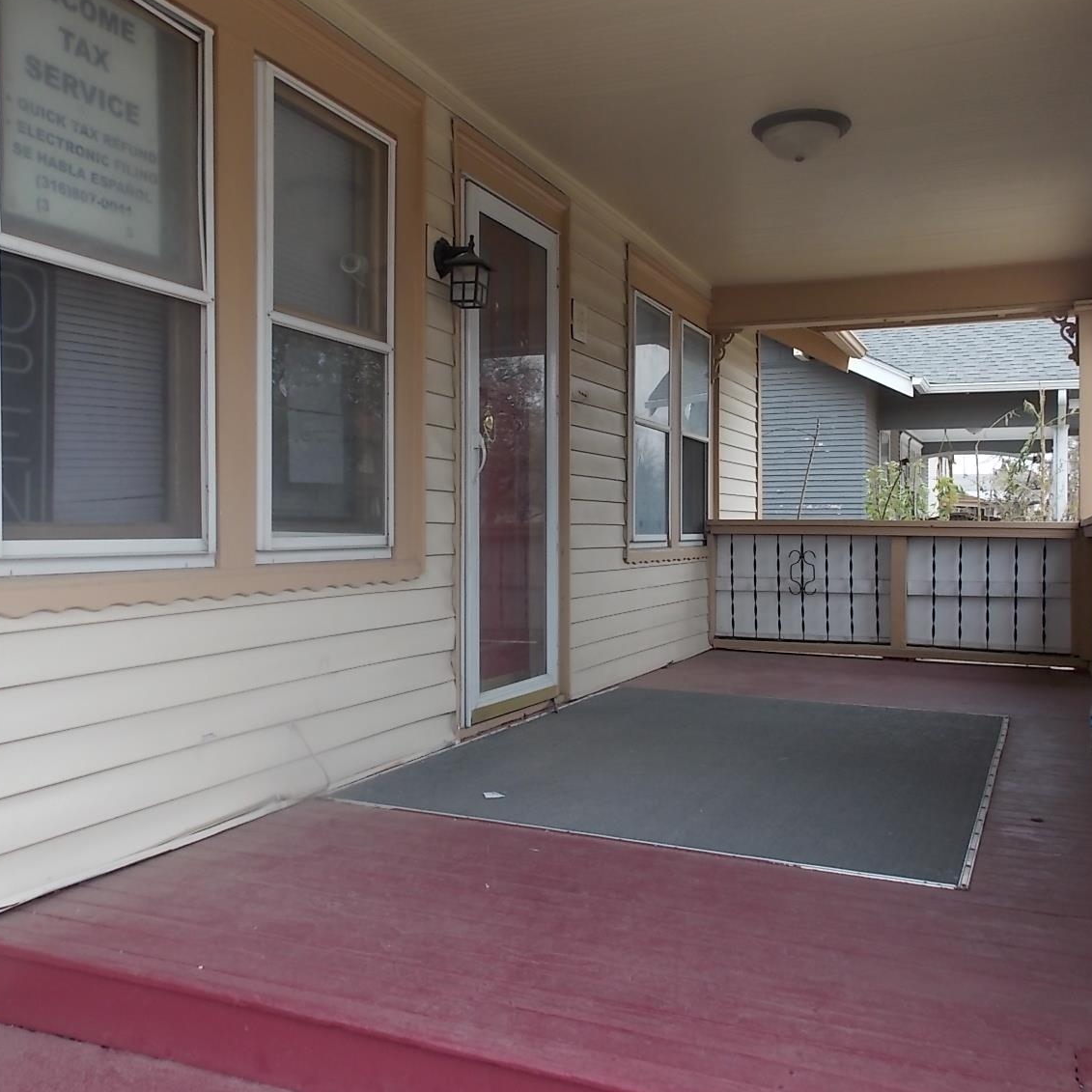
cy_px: 551
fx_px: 1071
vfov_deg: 54.0
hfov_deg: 54.0
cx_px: 575
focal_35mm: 30
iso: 80
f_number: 3.1
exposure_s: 1/100
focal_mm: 4.3
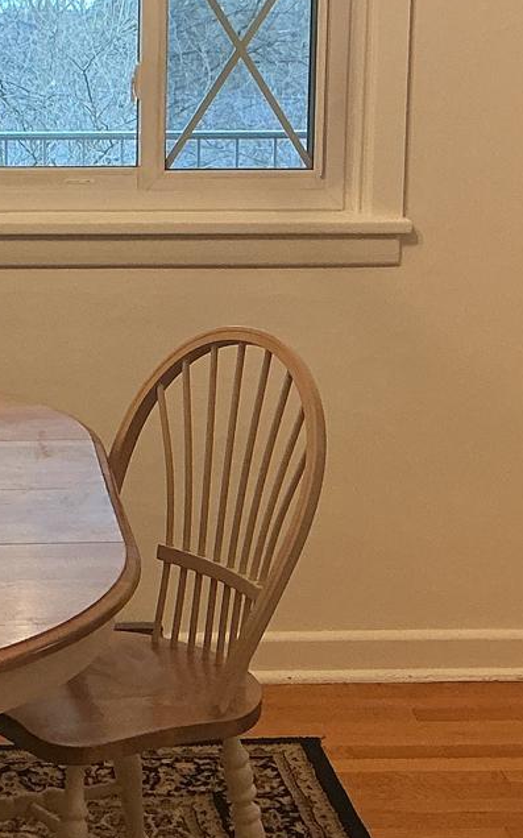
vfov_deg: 20.9
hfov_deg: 13.1
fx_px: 2260
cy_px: 241
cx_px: 47
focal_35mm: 99
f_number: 1.8
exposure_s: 1/60
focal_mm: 3
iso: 64
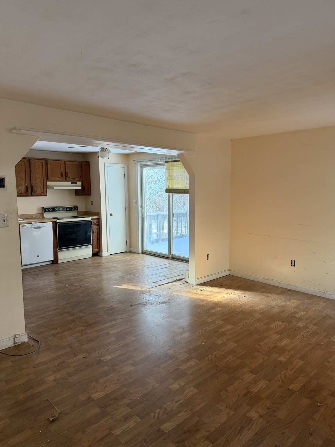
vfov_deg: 71.6
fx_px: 310
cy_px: 224
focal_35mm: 24
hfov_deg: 56.8
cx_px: 168
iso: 200
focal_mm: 6.76
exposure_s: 1/62
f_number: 1.78
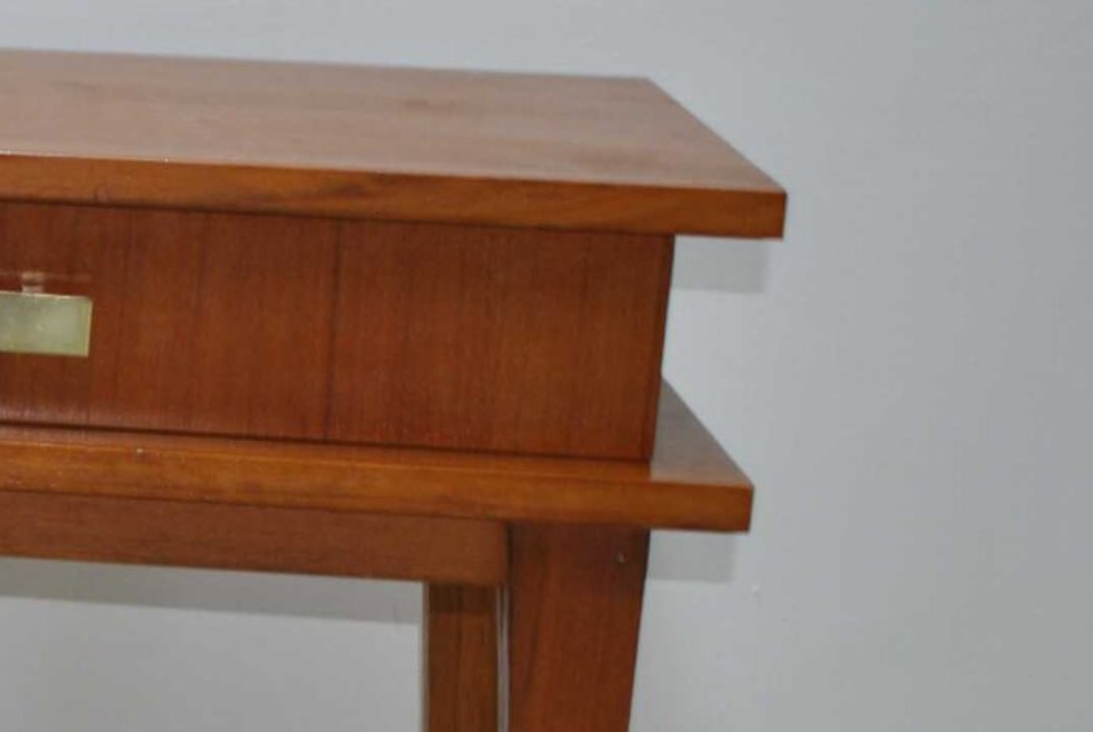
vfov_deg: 10.6
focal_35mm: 130
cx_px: -775
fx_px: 3953
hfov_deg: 14.2
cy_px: 529
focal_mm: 24
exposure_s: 1/13
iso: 200
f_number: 4
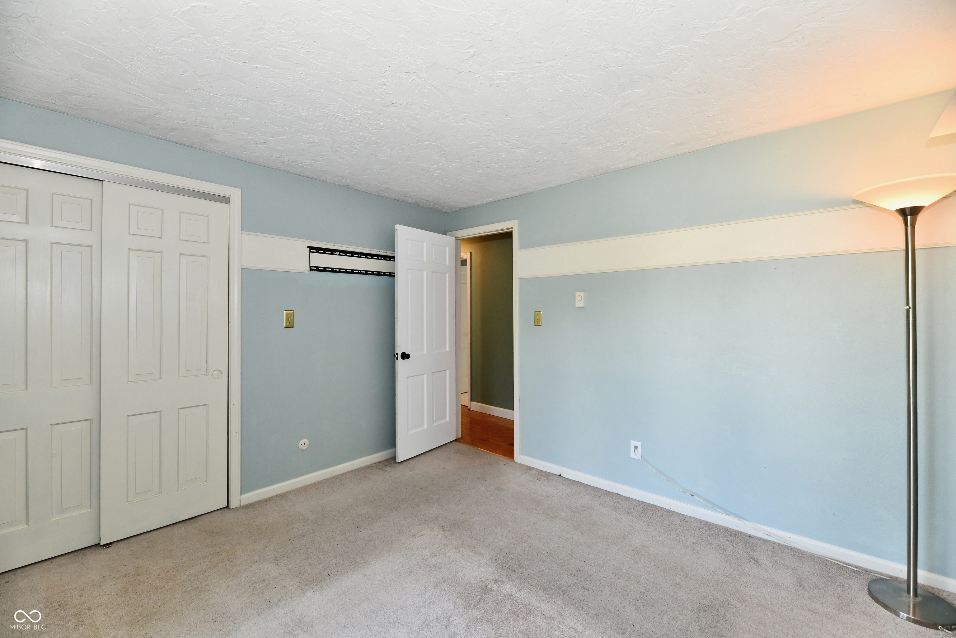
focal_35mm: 14
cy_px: 319
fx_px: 372
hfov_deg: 104.3
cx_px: 478
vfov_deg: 81.2
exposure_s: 1/80
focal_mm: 14
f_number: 6.3
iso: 640
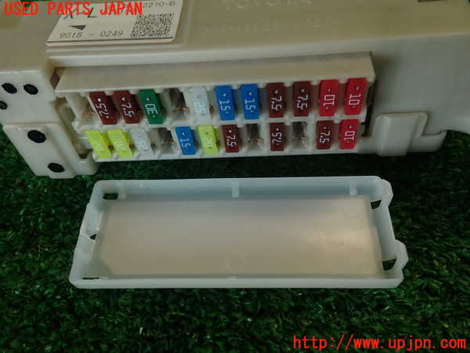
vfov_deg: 46.8
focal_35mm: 30
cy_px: 176
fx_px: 407
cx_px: 235
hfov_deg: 60.0
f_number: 2.3
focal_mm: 5.4
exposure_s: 1/80
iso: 100
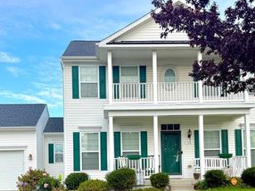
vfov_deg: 33.0
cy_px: 163
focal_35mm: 42
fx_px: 309
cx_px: 116
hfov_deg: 44.8
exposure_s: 1/1106
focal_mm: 6.76
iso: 80
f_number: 1.78
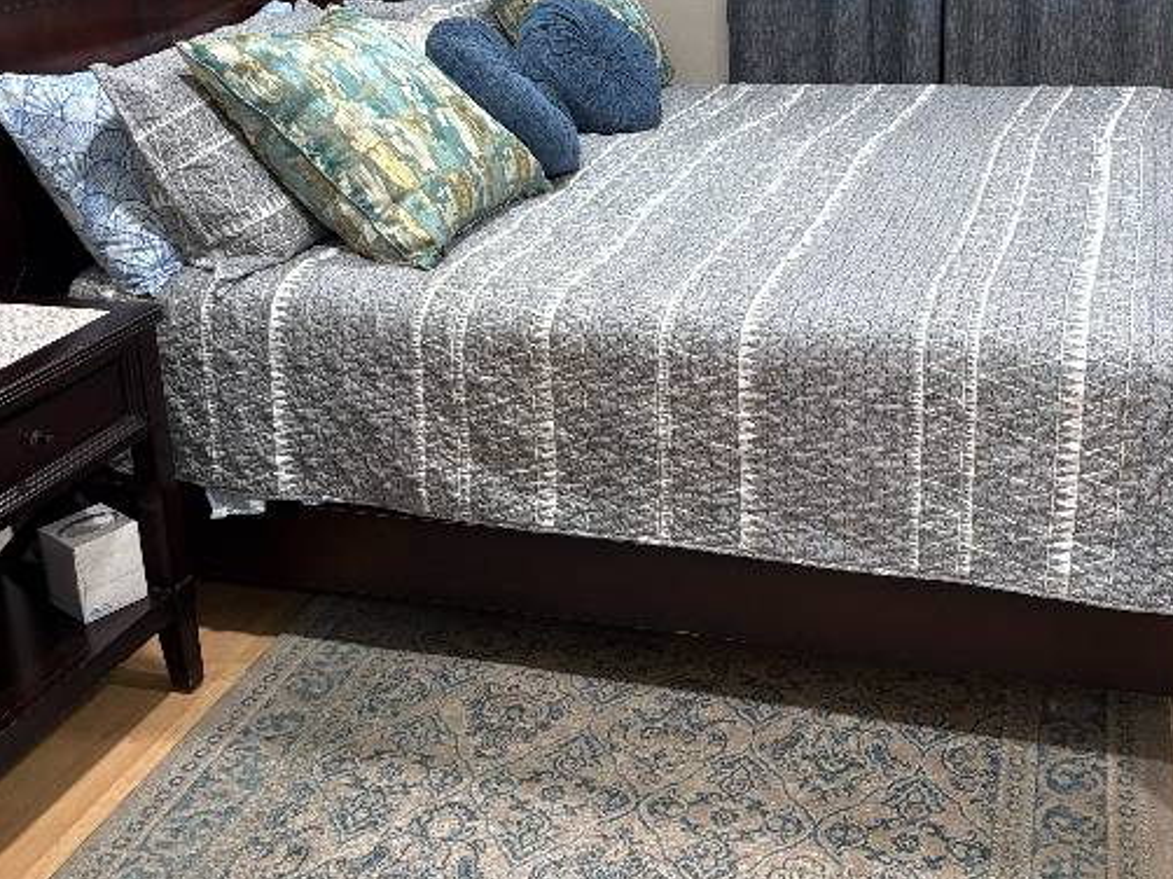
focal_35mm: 44
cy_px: 216
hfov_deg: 42.8
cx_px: 692
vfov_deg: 32.2
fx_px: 1490
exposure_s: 1/60
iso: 160
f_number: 1.6
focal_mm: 5.96
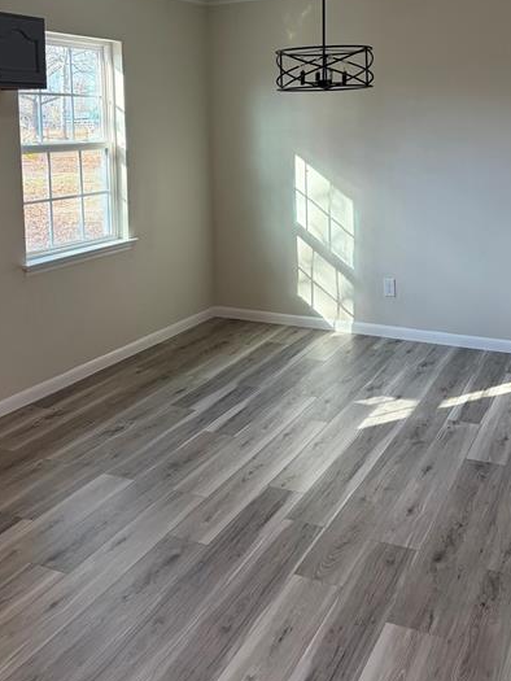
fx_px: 748
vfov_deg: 47.5
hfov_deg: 37.7
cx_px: 281
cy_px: 189
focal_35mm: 38
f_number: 1.6
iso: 125
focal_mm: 5.96
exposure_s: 1/144
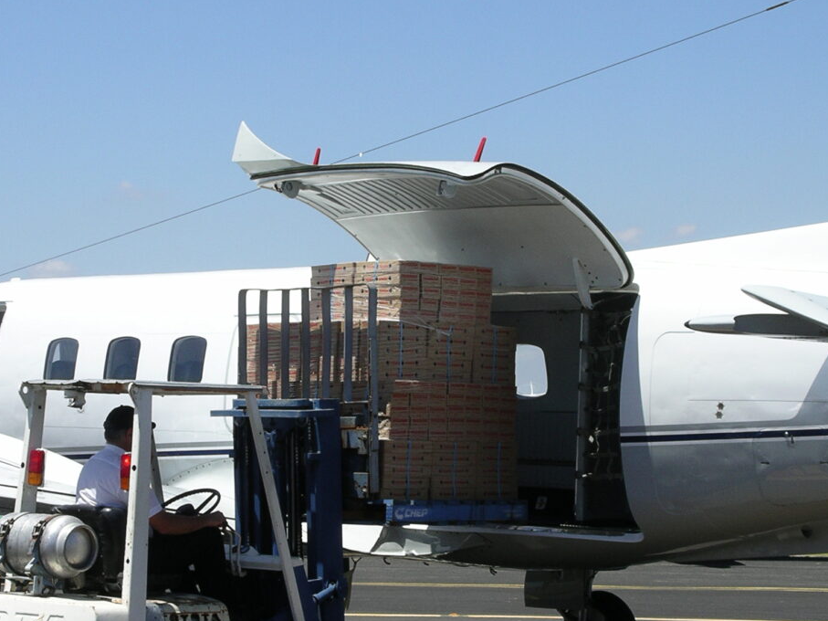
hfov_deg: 18.7
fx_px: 2511
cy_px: 362
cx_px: 300
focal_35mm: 105
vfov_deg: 14.1
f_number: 7
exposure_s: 1/320
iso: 64
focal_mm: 12.8
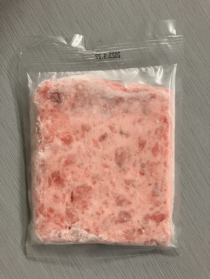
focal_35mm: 28
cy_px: 140
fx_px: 226
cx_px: 105
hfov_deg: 49.8
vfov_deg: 63.4
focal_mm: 3.99
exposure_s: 1/60
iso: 160
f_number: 1.8
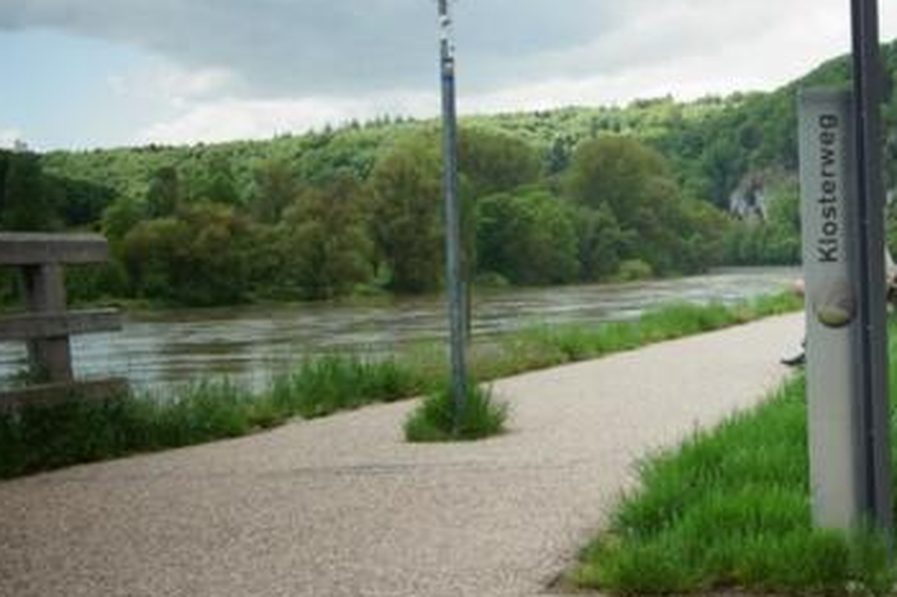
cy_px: 354
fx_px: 1693
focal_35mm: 68
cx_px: 832
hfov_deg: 28.4
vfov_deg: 20.0
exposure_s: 1/320
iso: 100
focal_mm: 24
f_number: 8
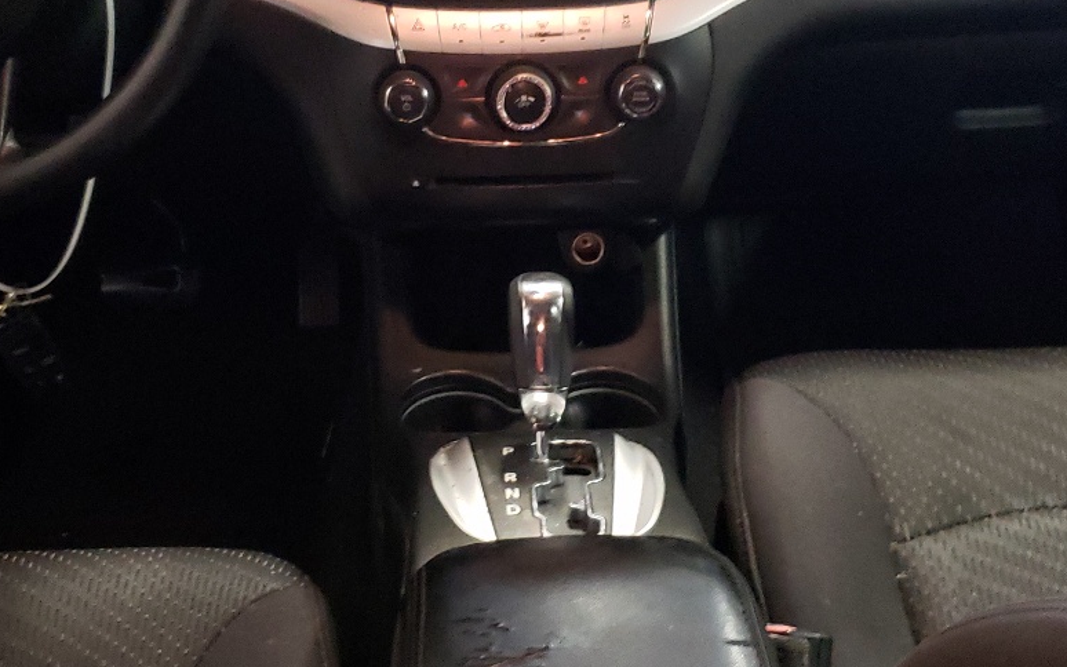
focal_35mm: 57
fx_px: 1658
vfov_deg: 22.7
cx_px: 510
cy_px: 248
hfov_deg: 35.7
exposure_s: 1/24
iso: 450
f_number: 1.5
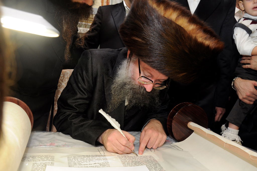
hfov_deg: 53.2
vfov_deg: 36.8
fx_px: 257
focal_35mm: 36
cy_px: 86
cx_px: 128
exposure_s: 1/60
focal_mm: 24
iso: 640
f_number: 5.6
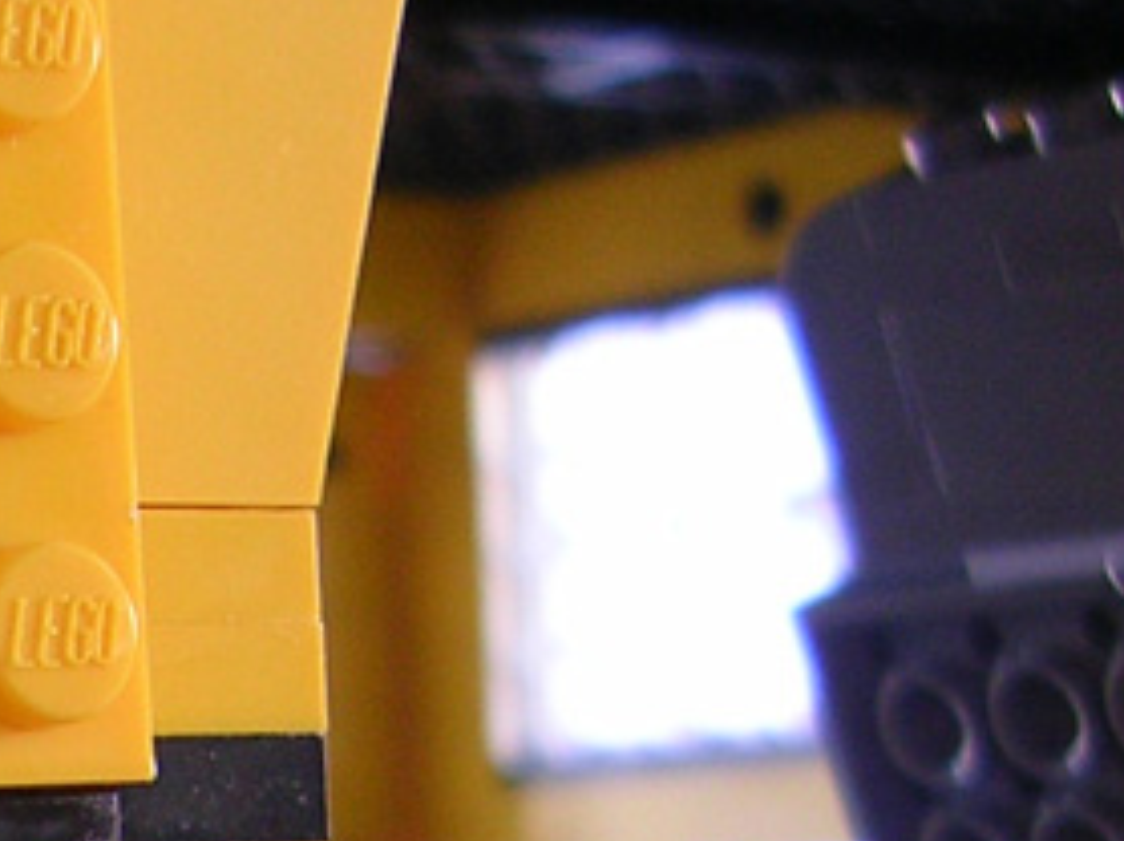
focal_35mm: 140
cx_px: -388
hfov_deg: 13.5
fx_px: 4542
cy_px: 1383
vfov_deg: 10.1
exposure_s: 1/5.2
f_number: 2.8
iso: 51
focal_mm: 5.8
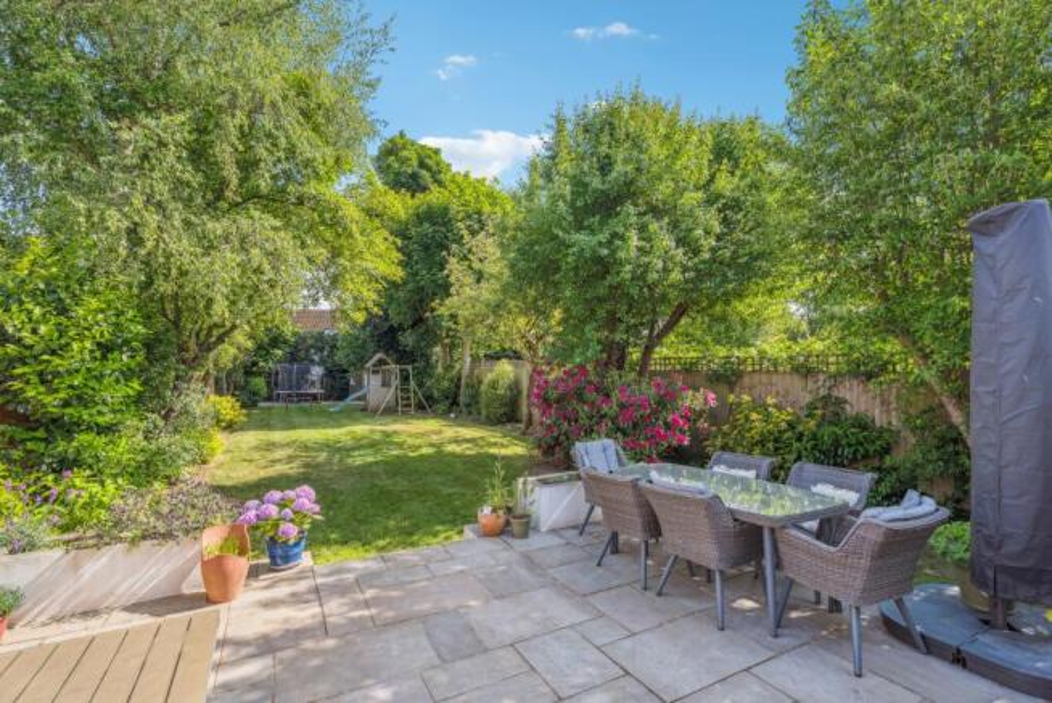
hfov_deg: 96.7
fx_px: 468
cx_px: 526
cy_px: 352
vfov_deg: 73.8
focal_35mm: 16
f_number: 8
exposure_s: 1/100
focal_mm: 16
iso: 100
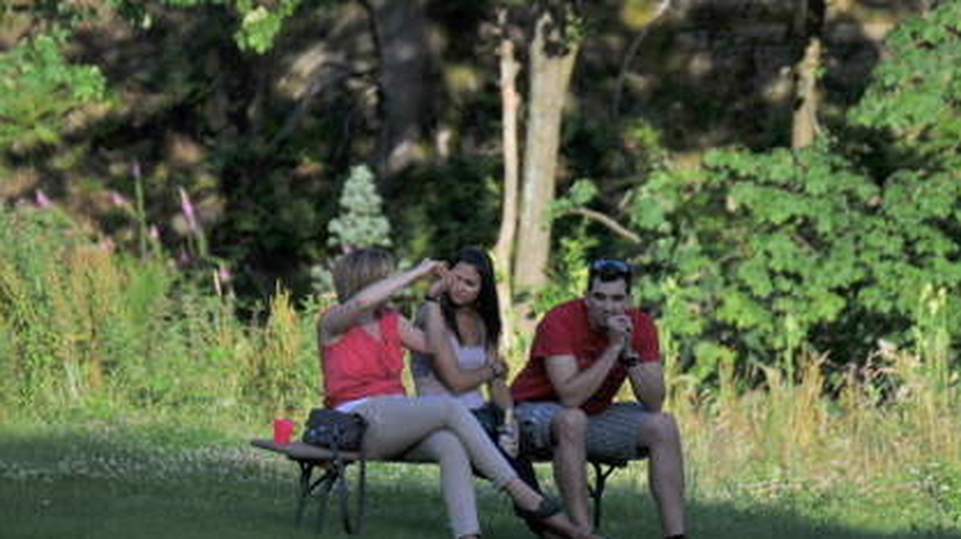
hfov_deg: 3.8
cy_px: 327
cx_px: 537
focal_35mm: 565
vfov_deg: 2.1
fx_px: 14389
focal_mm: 300
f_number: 5.6
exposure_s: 1/800
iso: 200
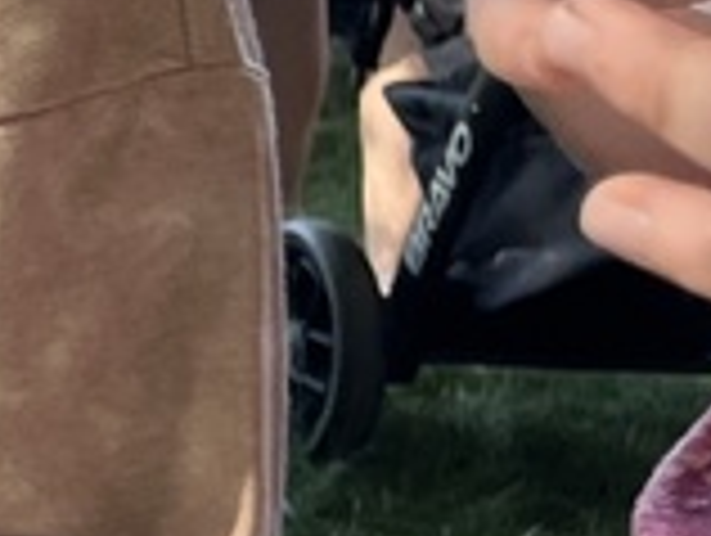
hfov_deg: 9.3
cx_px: -1418
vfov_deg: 8.8
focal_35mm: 168
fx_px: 3456
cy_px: 54
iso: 40
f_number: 1.6
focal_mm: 5.1
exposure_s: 1/248
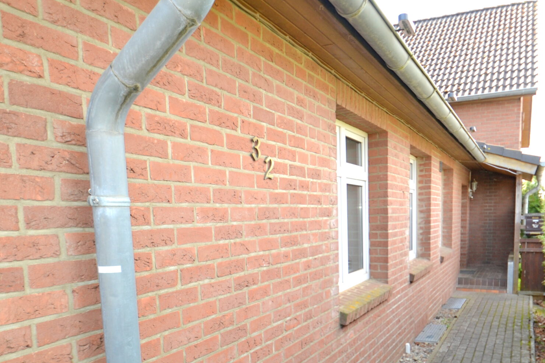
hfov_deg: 67.9
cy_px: 252
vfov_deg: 48.4
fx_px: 394
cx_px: 354
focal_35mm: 26
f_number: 4
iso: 125
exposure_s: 1/125
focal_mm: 10
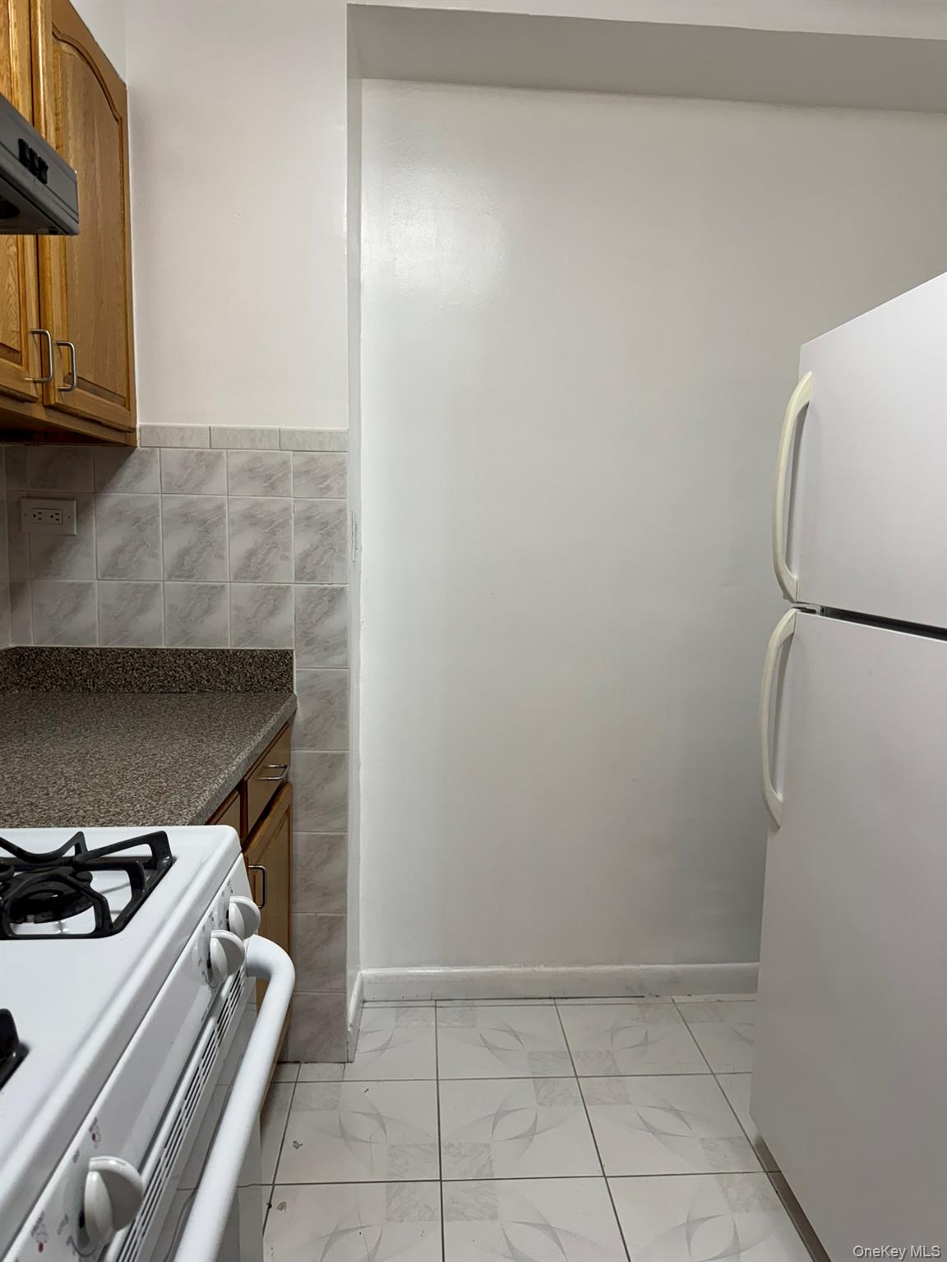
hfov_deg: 56.8
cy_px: 631
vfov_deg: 71.6
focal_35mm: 24
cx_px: 474
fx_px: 875
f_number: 1.78
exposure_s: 1/120
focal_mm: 6.76
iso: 160
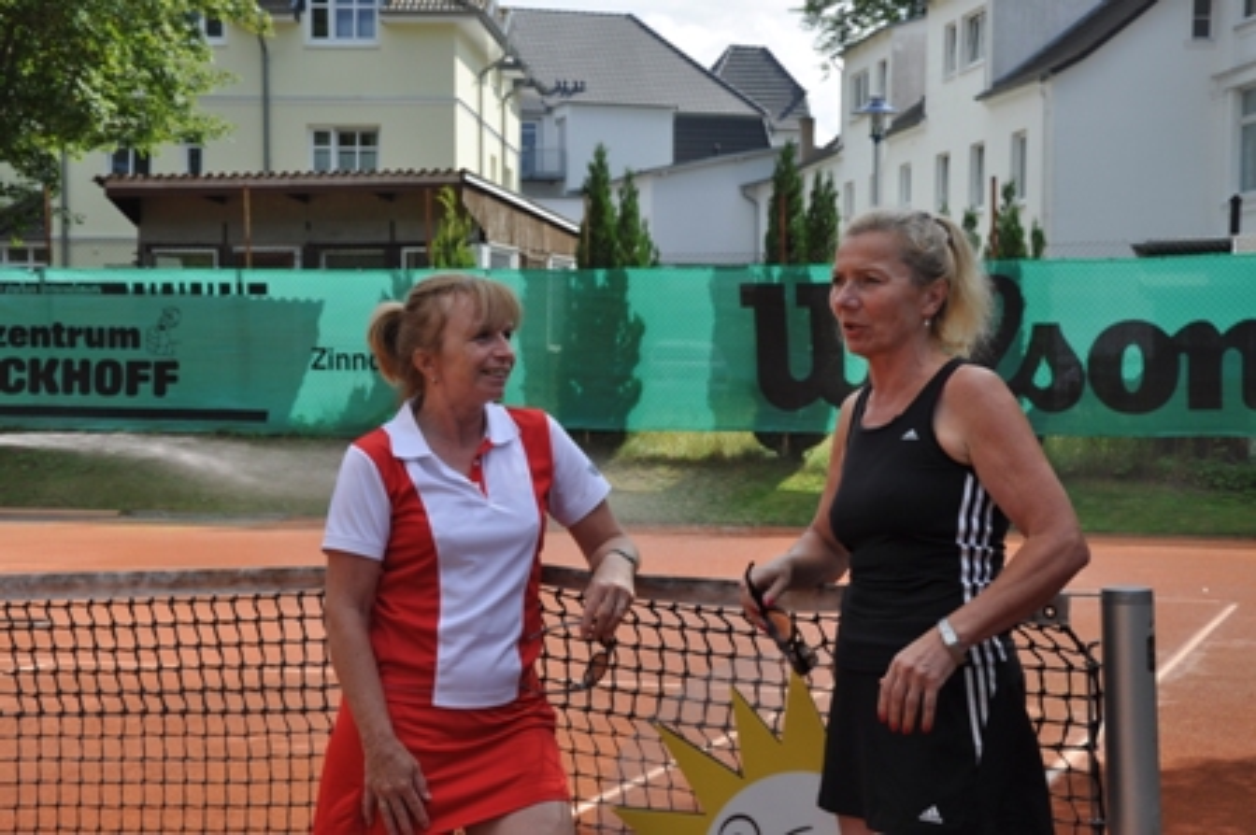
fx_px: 2196
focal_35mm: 63
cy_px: 418
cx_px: 628
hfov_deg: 31.9
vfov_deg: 21.5
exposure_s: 1/320
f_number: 9
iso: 200
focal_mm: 42
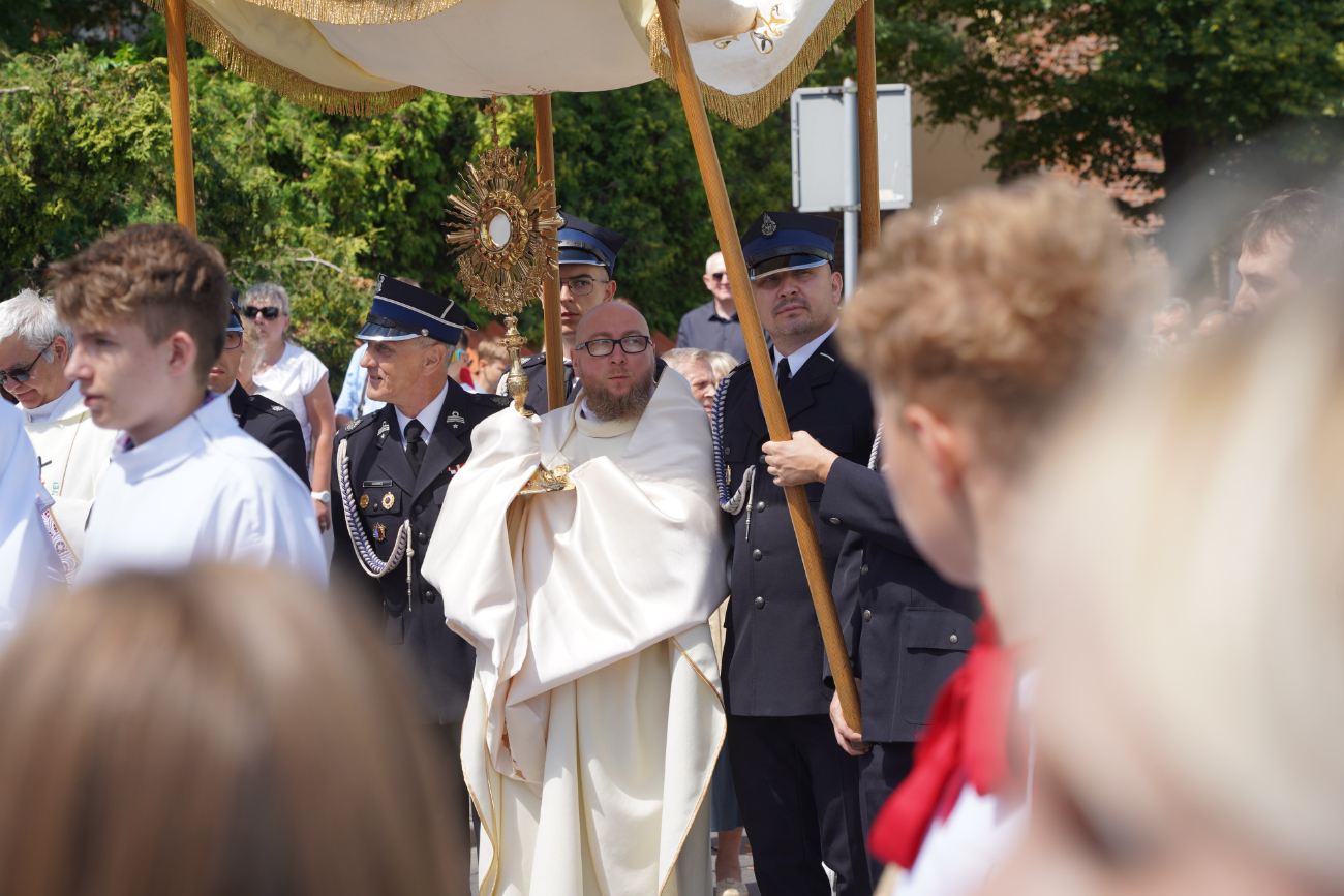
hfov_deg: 19.5
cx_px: 672
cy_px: 448
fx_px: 3920
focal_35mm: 105
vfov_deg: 13.0
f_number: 7.1
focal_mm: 105
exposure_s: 1/160
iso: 100
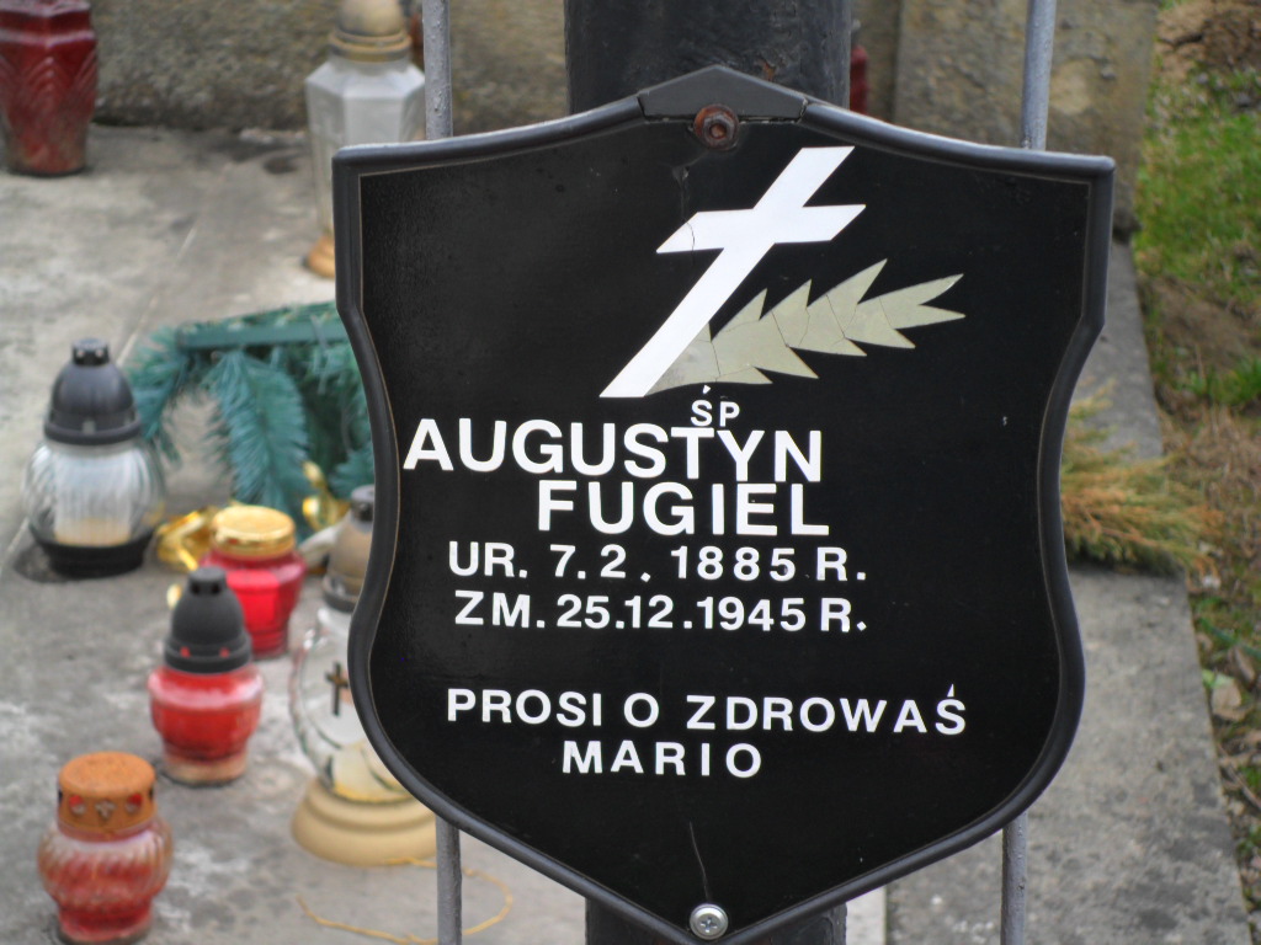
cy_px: 472
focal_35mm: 108
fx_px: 3934
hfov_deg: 18.2
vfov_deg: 13.7
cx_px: 630
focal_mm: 19.6
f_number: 5
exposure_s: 1/60
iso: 100
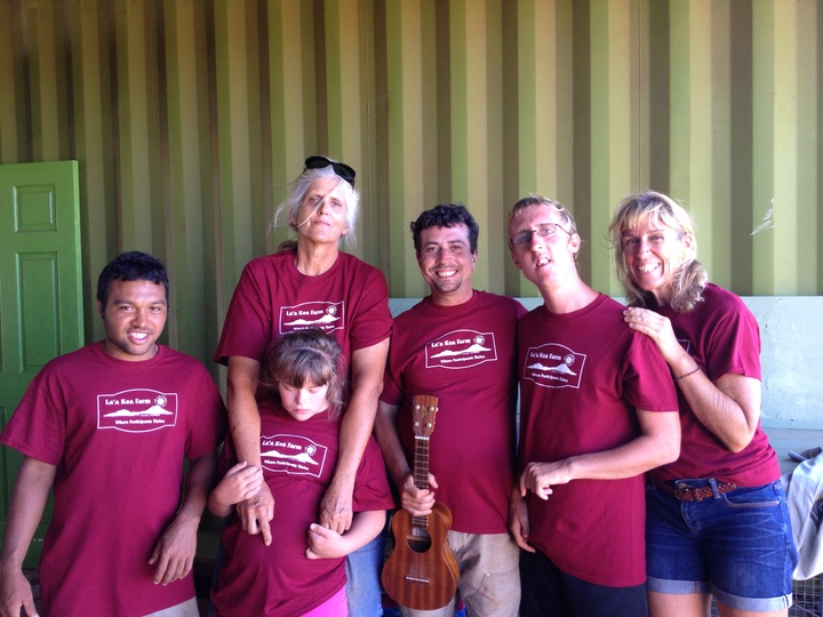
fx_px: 832
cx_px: 412
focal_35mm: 35
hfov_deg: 52.6
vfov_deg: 40.7
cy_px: 308
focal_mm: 4.28
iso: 64
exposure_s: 1/40
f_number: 2.4
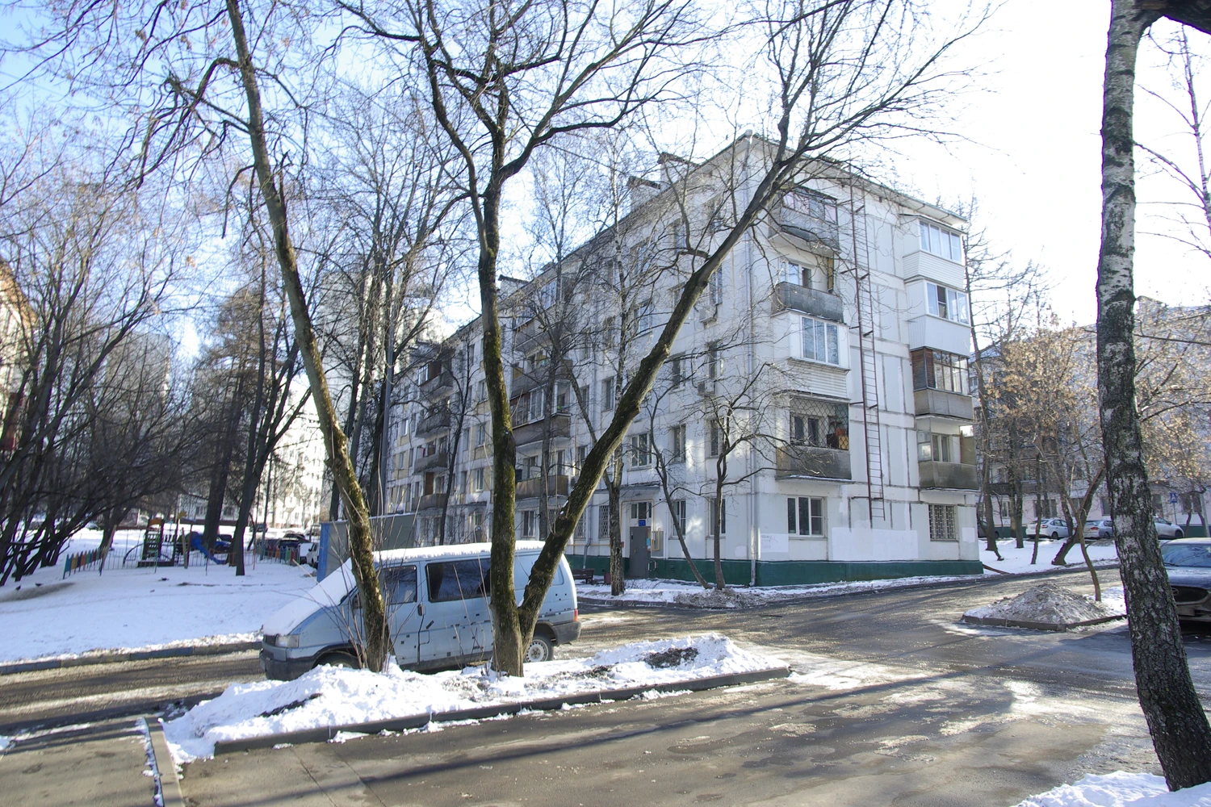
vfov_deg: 59.5
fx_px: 706
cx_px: 606
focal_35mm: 21
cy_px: 404
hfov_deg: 81.2
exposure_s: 1/30
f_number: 9.5
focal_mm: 14
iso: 100
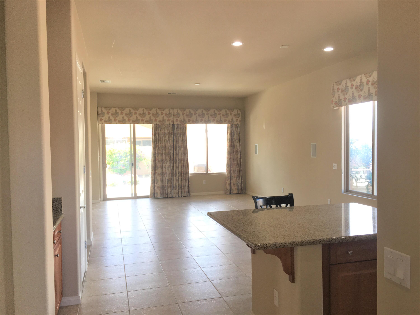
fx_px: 352
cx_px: 210
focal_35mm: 29
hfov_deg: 61.7
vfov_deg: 48.2
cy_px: 158
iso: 32
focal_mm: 4.15
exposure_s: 1/60
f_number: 2.2
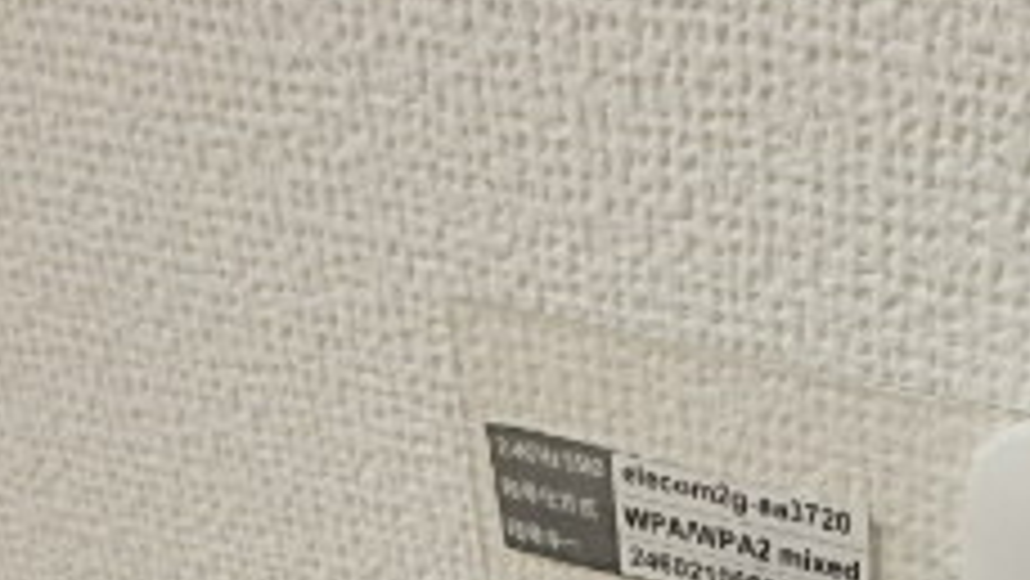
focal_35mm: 64
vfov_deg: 16.2
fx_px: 1749
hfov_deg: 29.7
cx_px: 1115
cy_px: 1012
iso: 250
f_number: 3.5
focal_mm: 3.7
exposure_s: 1/30
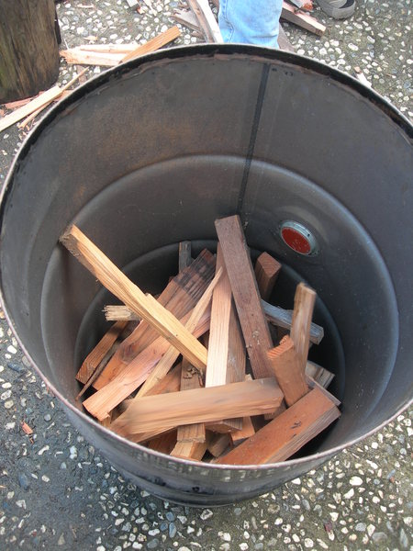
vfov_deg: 49.0
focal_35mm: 38
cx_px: 206
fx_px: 604
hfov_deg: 37.7
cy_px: 276
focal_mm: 7.8
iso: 50
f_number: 2.8
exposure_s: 1/38.2
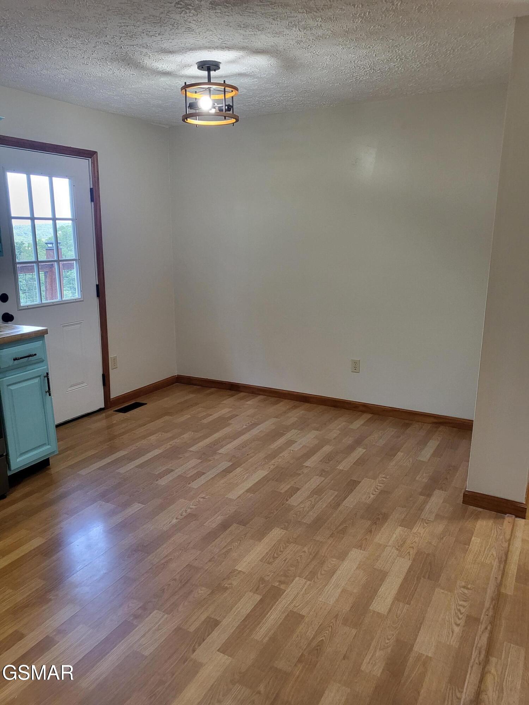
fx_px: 530
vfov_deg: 67.3
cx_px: 264
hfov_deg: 53.1
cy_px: 352
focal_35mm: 26
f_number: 1.8
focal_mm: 4.25
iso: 250
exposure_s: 1/120
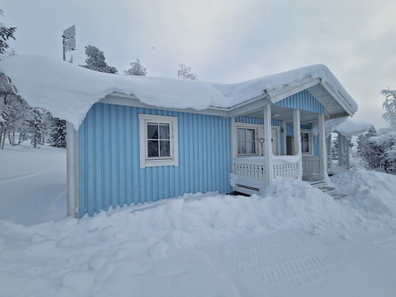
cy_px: 148
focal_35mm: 13
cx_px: 198
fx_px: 149
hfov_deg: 106.2
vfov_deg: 89.9
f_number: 2.2
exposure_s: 1/1172
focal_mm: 2.2
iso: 50
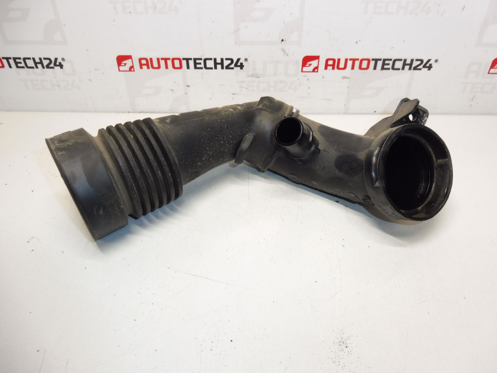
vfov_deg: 56.8
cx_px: 248
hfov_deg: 71.6
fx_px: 345
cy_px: 186
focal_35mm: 24
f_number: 3.5
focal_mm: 4.3
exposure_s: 1/80
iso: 200
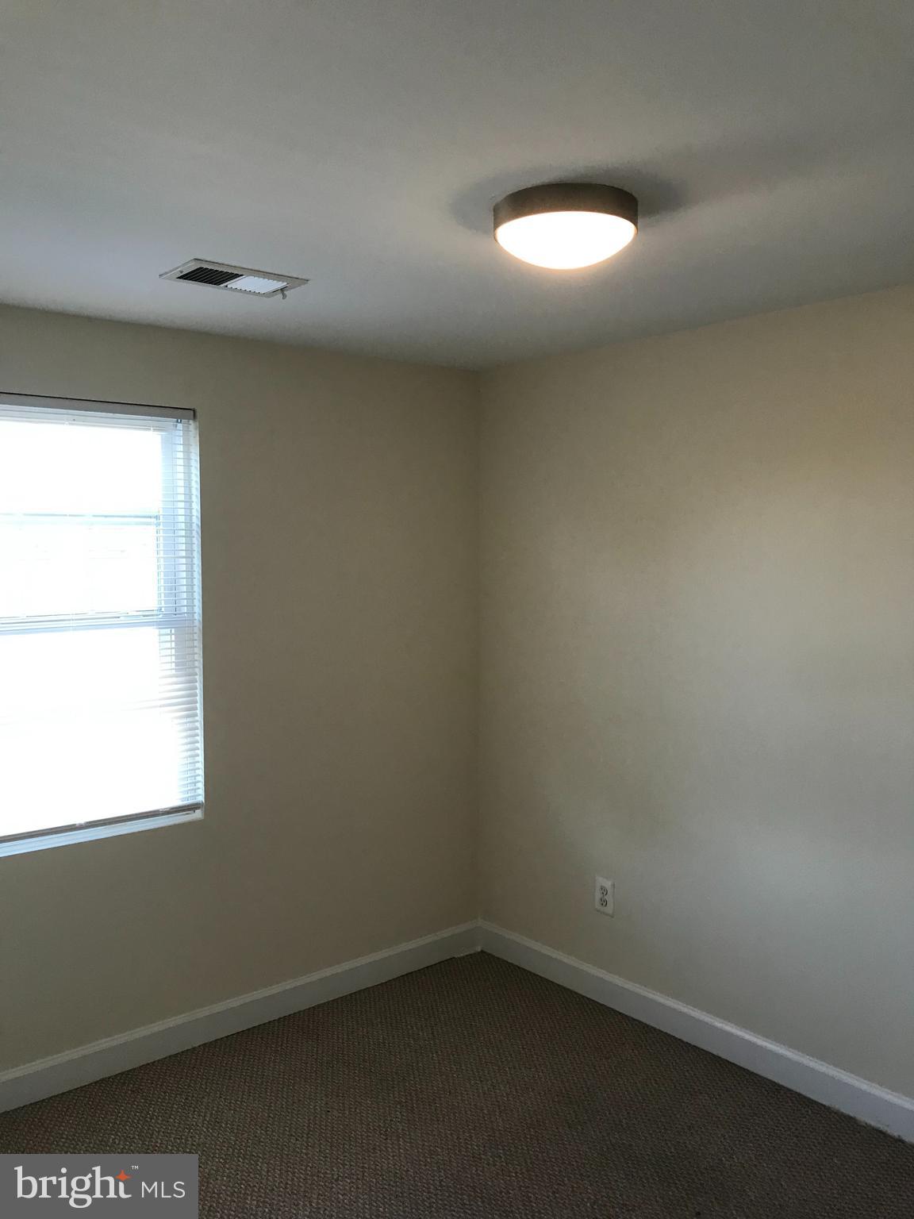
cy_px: 610
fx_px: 986
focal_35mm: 28
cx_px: 457
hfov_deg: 49.7
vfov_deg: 63.4
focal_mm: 3.99
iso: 32
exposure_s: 1/30
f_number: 1.8
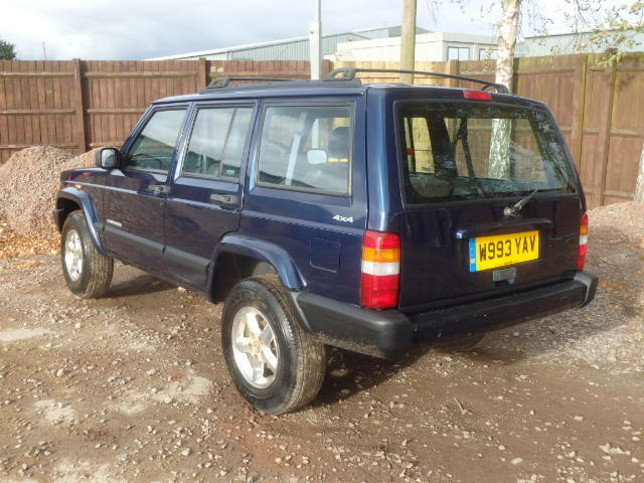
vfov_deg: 39.7
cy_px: 242
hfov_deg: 51.4
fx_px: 670
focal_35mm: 36
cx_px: 322
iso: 125
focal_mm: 6.4
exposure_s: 1/160
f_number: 4.5
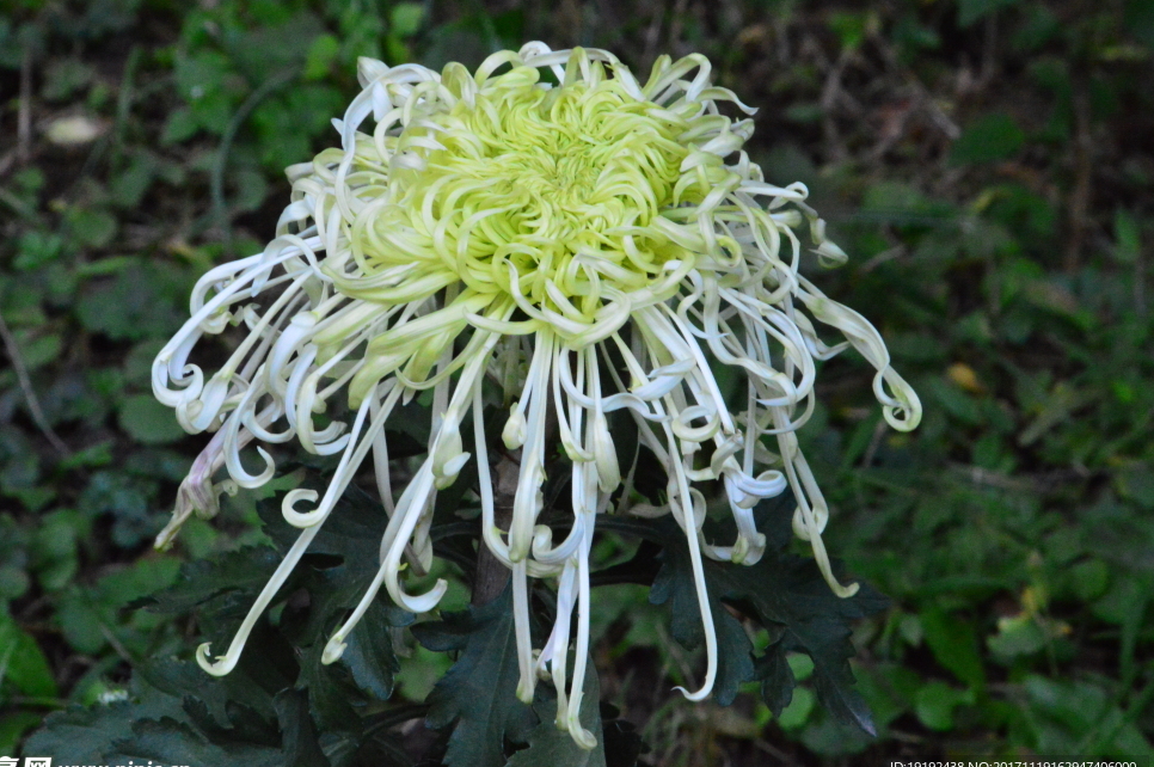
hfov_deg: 8.4
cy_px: 384
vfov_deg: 5.6
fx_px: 7895
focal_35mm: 247
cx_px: 550
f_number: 20
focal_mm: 155
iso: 6400
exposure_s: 1/200
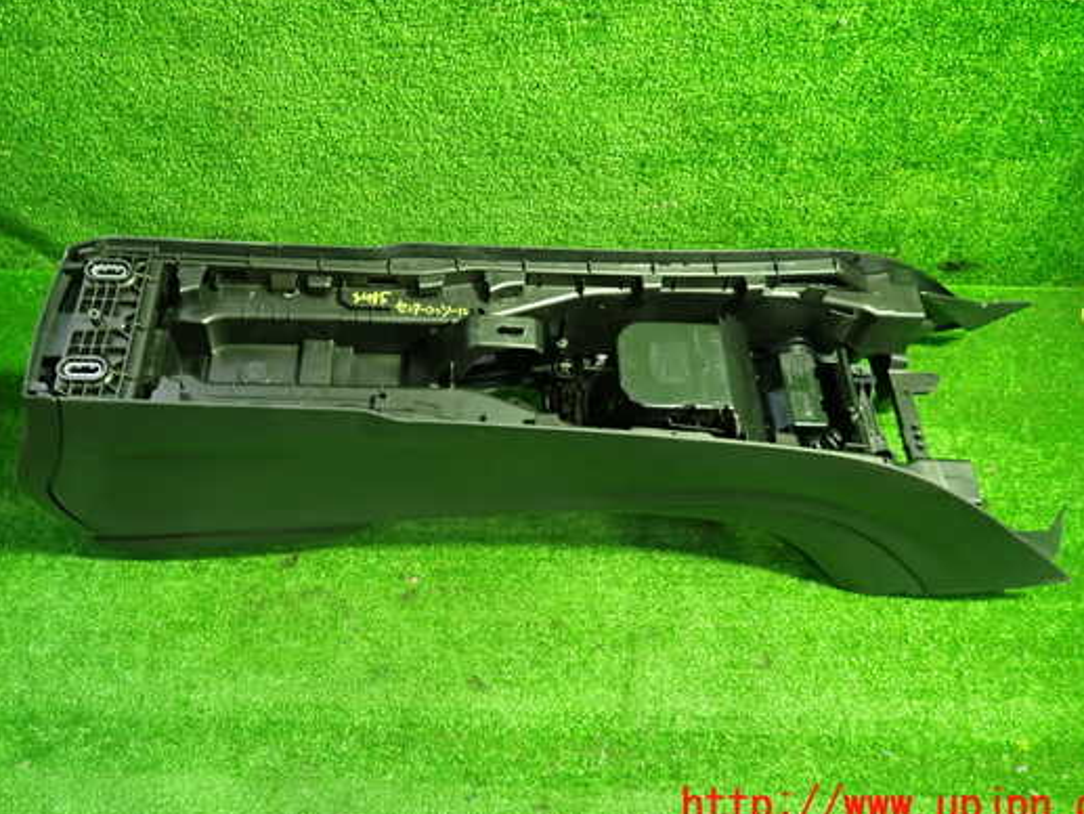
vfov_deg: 48.2
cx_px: 526
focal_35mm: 29
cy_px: 361
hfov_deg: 61.6
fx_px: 908
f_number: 2
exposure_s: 1/30
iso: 640
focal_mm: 4.5
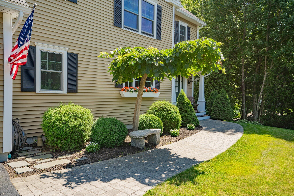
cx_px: 147
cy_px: 98
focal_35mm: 28
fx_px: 229
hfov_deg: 65.5
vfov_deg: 46.4
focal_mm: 28
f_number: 9
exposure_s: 1/160
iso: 50
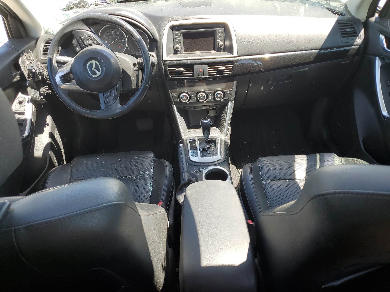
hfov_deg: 67.3
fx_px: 293
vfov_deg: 53.1
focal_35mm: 26
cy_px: 146
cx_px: 195
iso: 50
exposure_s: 1/370
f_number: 1.5
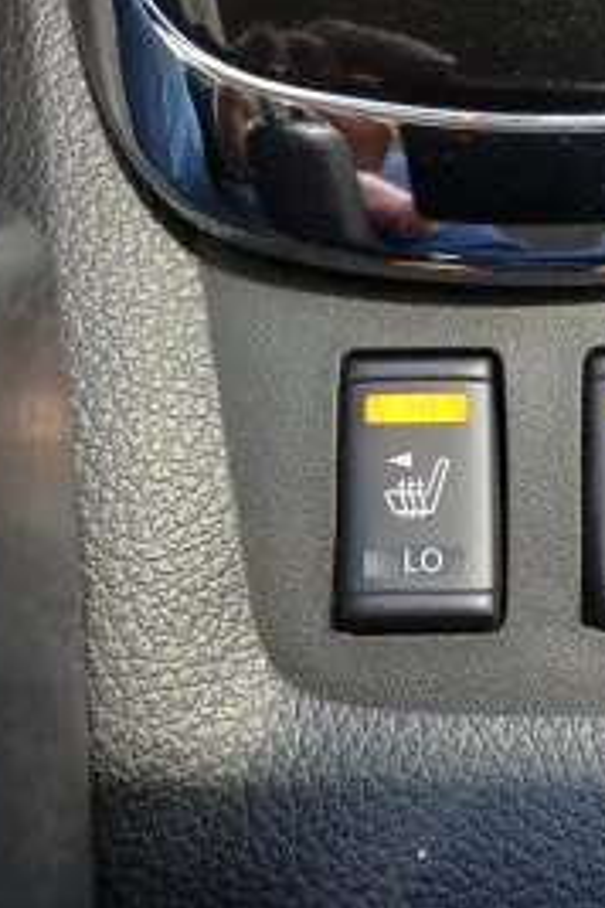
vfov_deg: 54.4
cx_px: 506
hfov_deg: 36.2
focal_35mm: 35
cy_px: 452
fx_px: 882
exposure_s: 1/50
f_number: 1.8
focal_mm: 4.65
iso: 320
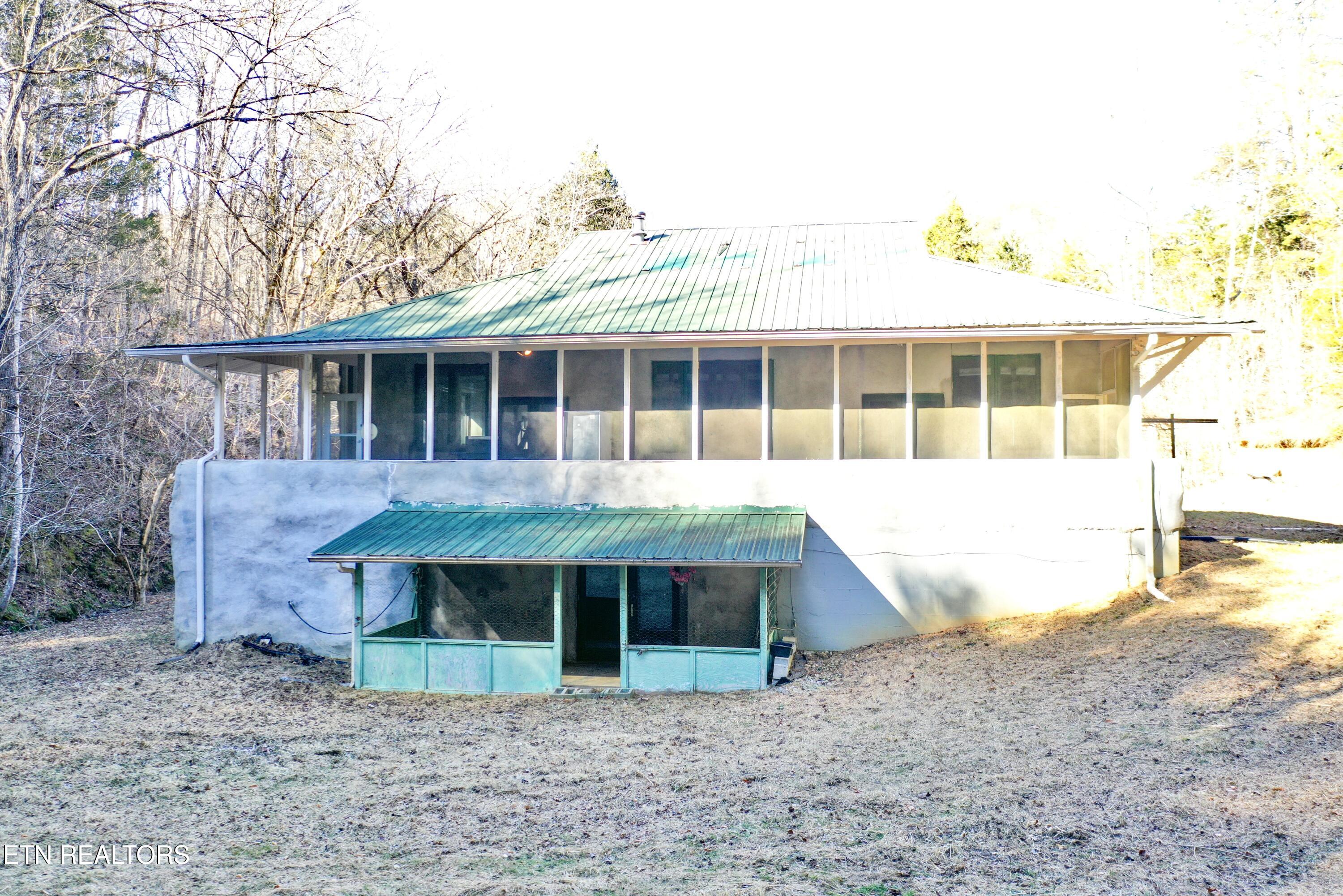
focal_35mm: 28
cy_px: 448
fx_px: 1044
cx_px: 672
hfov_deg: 65.5
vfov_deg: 46.4
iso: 100
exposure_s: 1/100
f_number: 3.2
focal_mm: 10.26
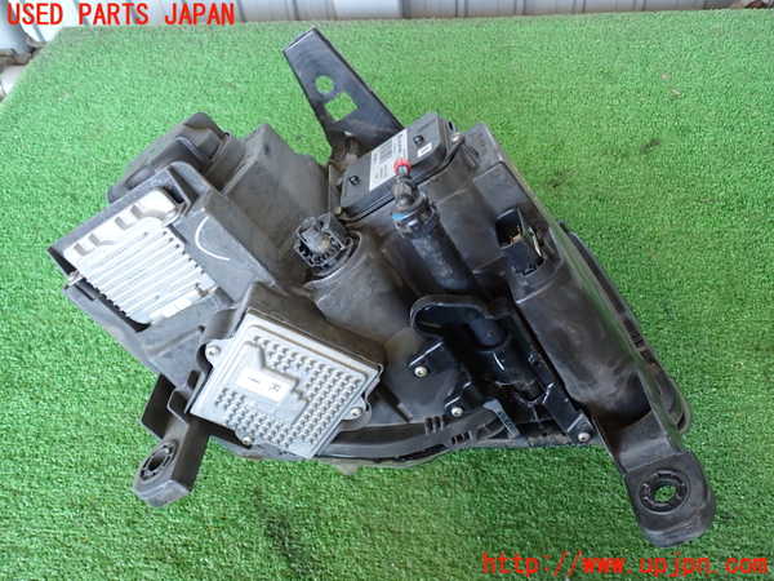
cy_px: 290
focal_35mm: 30
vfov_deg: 46.8
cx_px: 387
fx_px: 671
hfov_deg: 60.0
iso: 200
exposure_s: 1/30
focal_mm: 5.4
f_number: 2.3
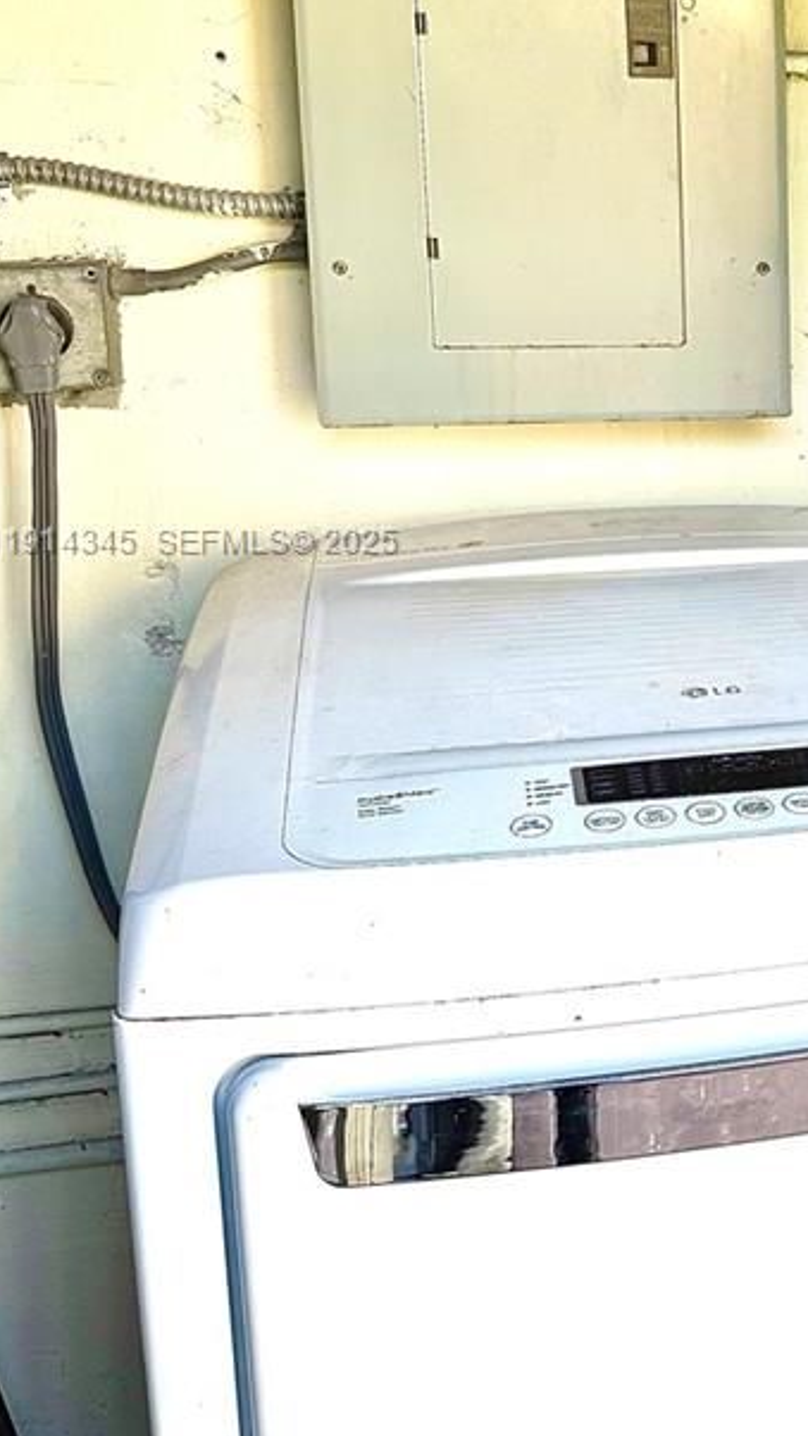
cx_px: 1027
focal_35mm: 52
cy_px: 543
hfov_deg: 21.1
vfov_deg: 39.6
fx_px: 1981
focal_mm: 6.76
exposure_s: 1/419
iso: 80
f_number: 1.78
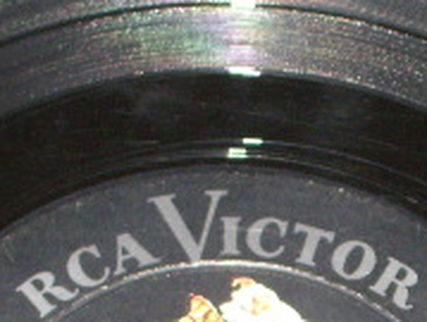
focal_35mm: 264
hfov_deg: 7.5
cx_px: 322
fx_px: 3263
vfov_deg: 5.6
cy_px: 434
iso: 160
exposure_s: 1/50
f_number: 3.9
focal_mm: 12.2
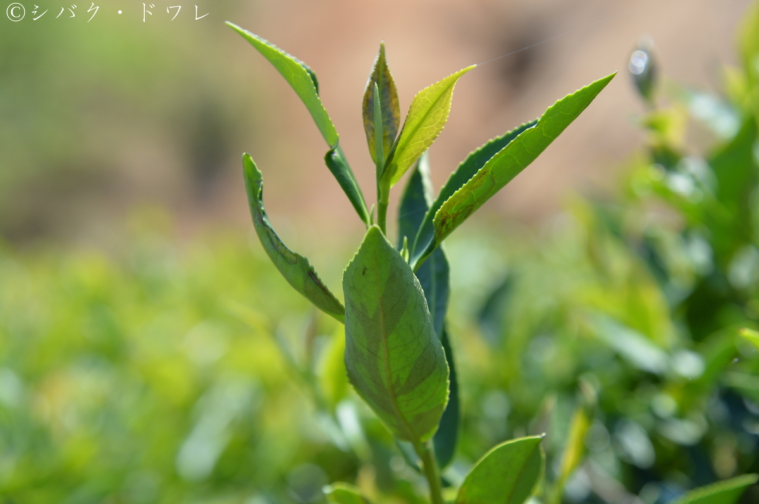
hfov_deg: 17.1
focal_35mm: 120
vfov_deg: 11.4
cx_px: 380
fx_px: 2527
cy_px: 252
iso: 280
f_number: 6.3
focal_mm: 120
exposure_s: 1/500
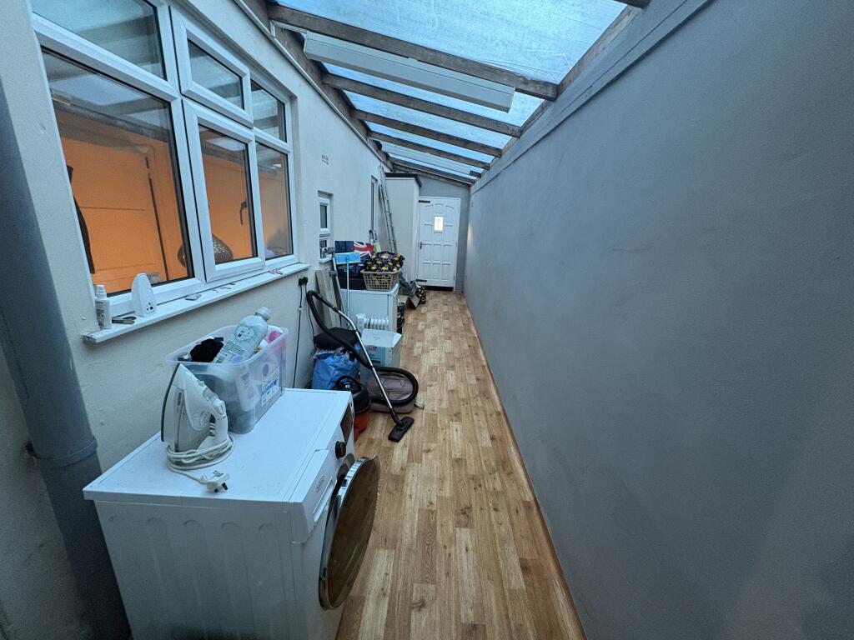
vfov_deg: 85.7
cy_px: 320
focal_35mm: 14
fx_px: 345
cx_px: 427
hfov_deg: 102.1
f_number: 2.2
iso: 640
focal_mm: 2.22
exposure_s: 1/60
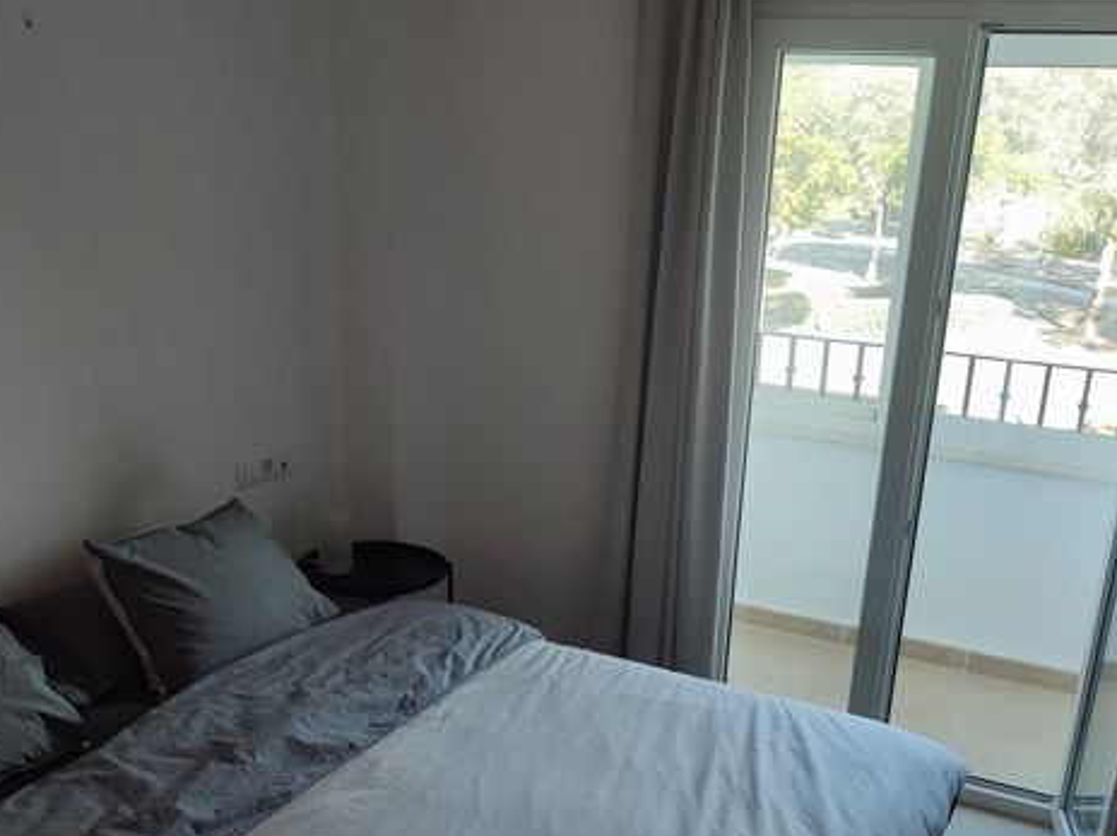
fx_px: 1225
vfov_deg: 37.0
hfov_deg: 49.0
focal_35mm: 38
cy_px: 597
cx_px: 601
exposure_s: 1/100
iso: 98
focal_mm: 6.04
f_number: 1.9
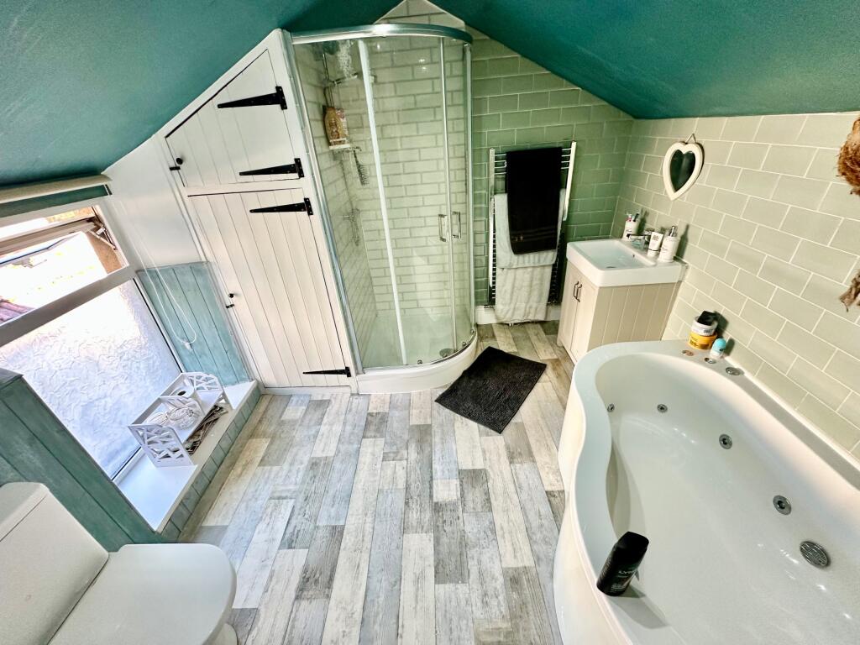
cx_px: 430
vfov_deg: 85.7
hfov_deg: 102.1
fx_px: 348
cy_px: 322
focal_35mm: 14
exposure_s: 1/50
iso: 160
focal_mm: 2.22
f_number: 2.2
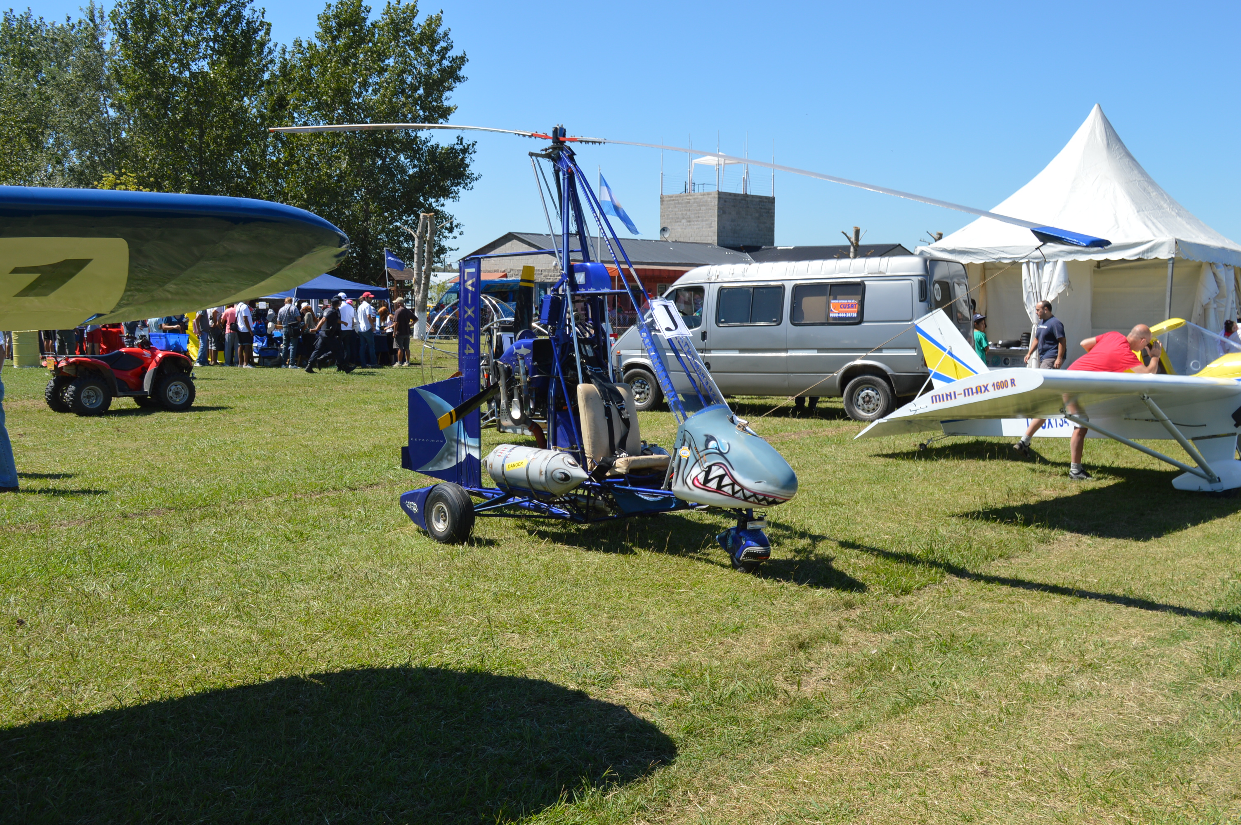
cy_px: 412
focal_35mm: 36
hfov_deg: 53.2
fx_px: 1240
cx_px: 620
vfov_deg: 36.8
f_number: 8
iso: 100
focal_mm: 24
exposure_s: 1/250
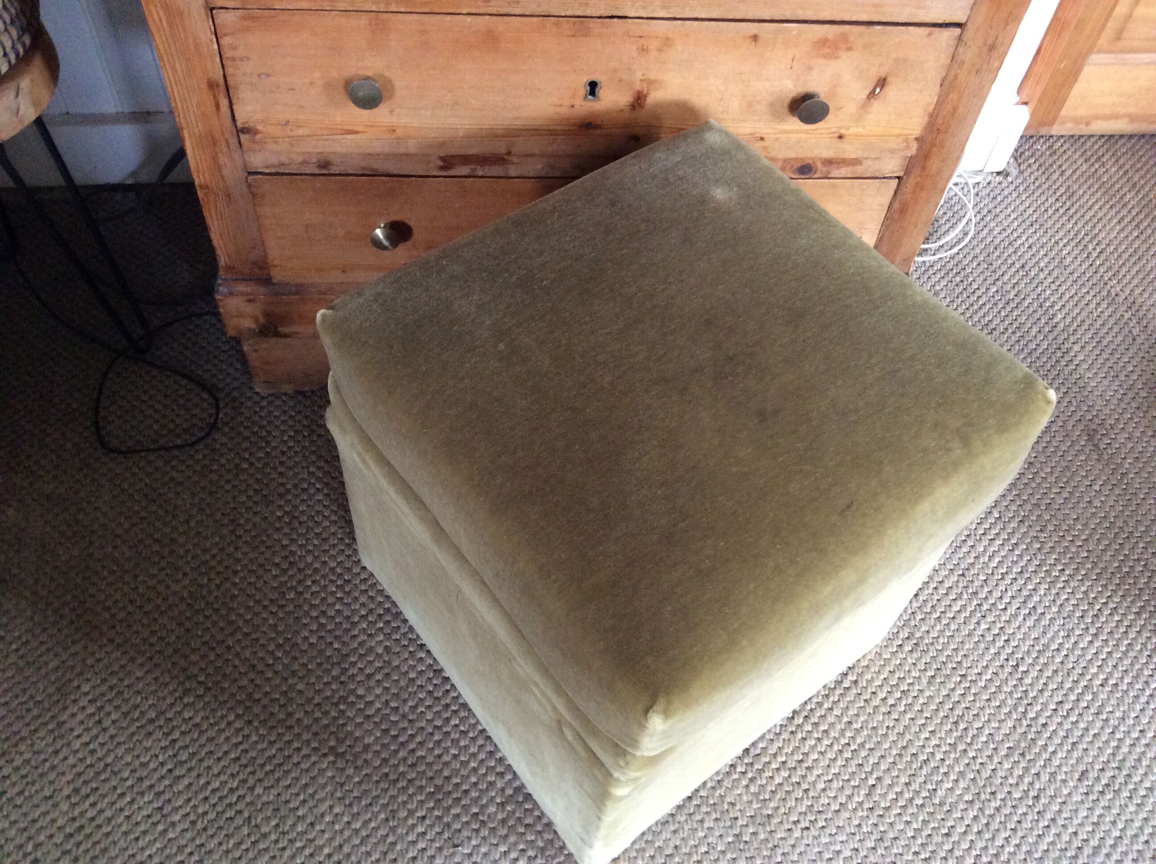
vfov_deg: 44.1
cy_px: 432
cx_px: 578
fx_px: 1067
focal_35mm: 32
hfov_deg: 56.9
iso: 250
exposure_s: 1/25
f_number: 2.4
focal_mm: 3.3
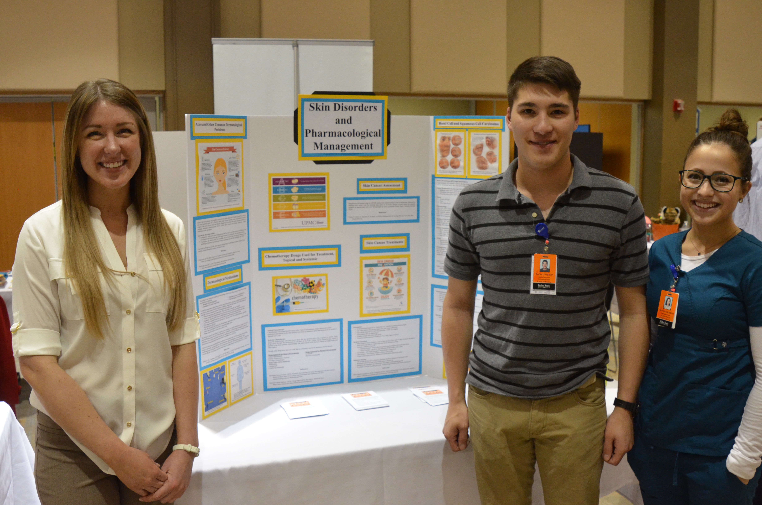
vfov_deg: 36.7
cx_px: 381
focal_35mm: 36
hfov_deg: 53.2
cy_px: 252
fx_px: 760
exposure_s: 1/125
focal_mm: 24
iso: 2000
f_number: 5.6
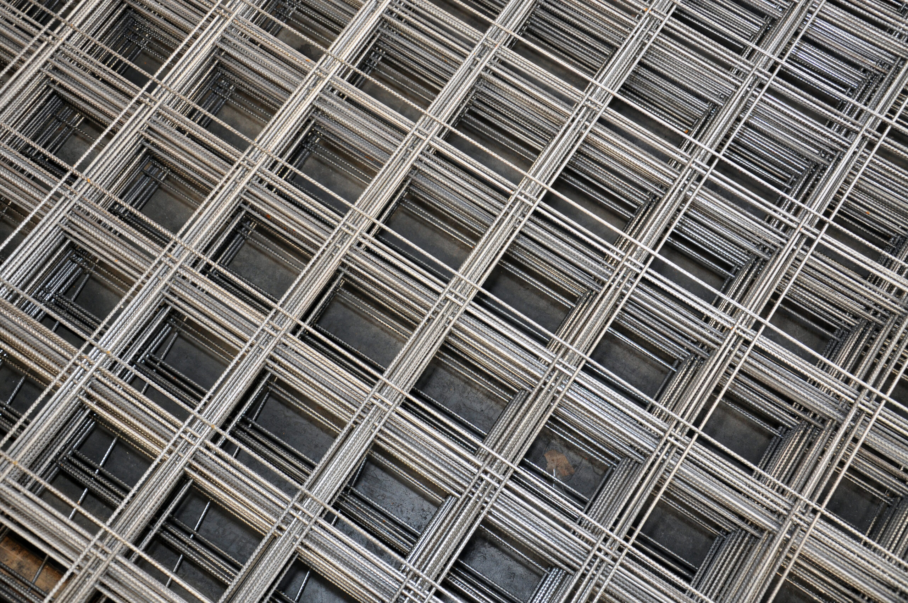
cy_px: 302
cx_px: 454
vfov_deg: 29.8
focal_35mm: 45
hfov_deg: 43.7
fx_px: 1134
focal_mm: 30
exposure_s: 1/60
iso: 400
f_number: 5.6
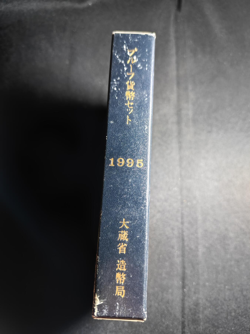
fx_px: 231
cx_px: 125
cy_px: 167
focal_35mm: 24
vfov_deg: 71.6
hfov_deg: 56.8
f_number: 1.6
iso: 640
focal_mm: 5.84
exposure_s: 1/23.6
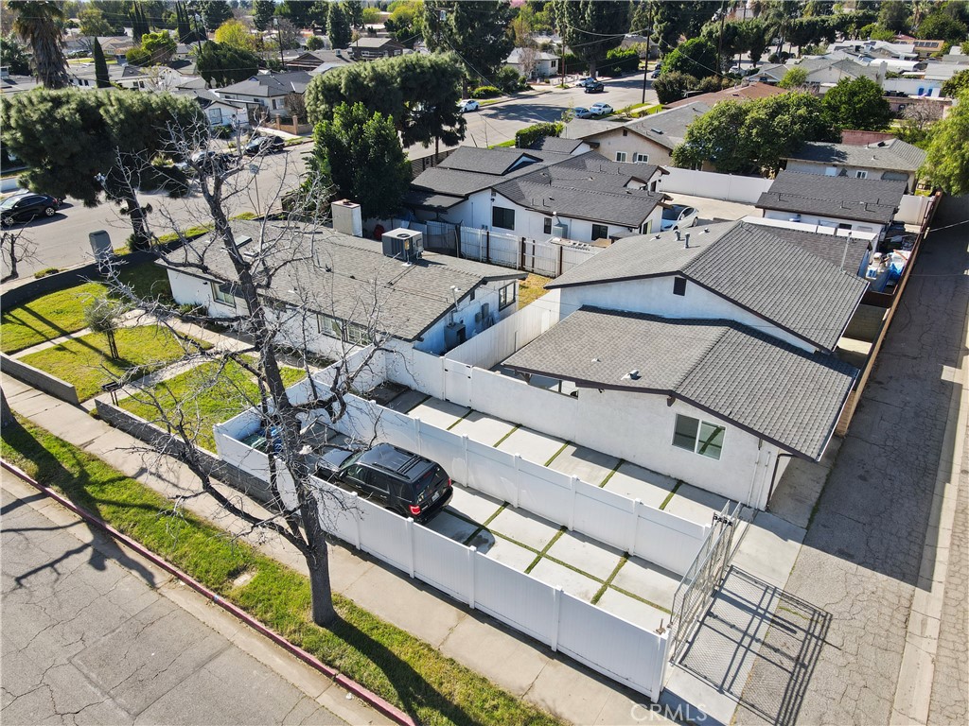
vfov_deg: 56.8
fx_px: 672
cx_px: 484
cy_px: 363
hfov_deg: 71.6
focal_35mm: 24
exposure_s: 1/320
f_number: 2.8
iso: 100
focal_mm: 4.5
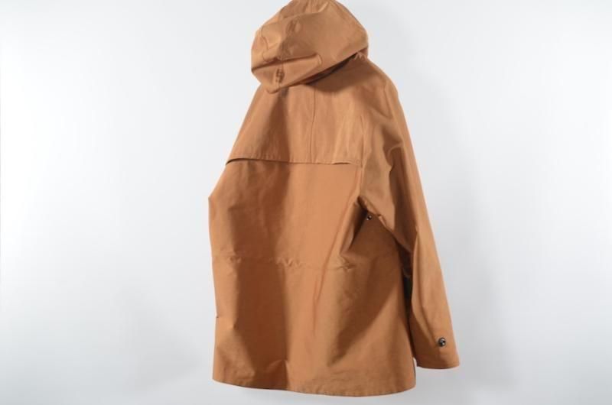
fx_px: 1018
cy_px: 202
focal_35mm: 60
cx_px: 306
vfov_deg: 22.5
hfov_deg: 33.5
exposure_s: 1/60
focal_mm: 40
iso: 800
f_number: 4
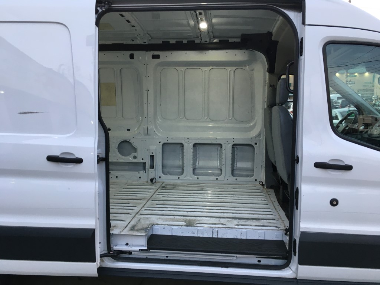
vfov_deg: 48.2
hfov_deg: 61.7
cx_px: 190
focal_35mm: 29
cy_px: 142
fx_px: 318
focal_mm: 4.15
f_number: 2.2
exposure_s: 1/30
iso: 32
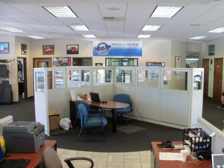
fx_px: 226
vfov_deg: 40.7
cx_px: 112
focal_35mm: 35
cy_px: 84
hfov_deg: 52.6
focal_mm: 6.3
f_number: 3
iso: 100
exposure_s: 1/30
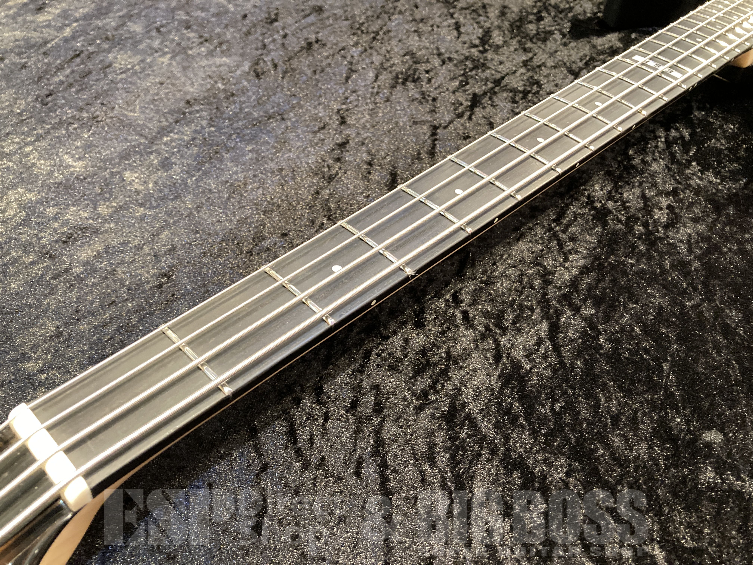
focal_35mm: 28
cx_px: 376
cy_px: 282
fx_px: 609
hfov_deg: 63.4
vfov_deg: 49.7
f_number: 1.8
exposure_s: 1/30
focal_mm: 3.99
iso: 500
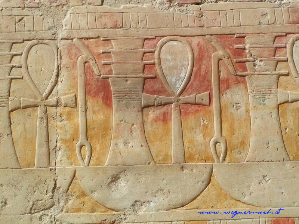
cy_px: 112
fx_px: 1080
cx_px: 150
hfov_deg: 15.8
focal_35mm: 125
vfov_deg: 11.9
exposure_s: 1/1000
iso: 50
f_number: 4
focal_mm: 19.1
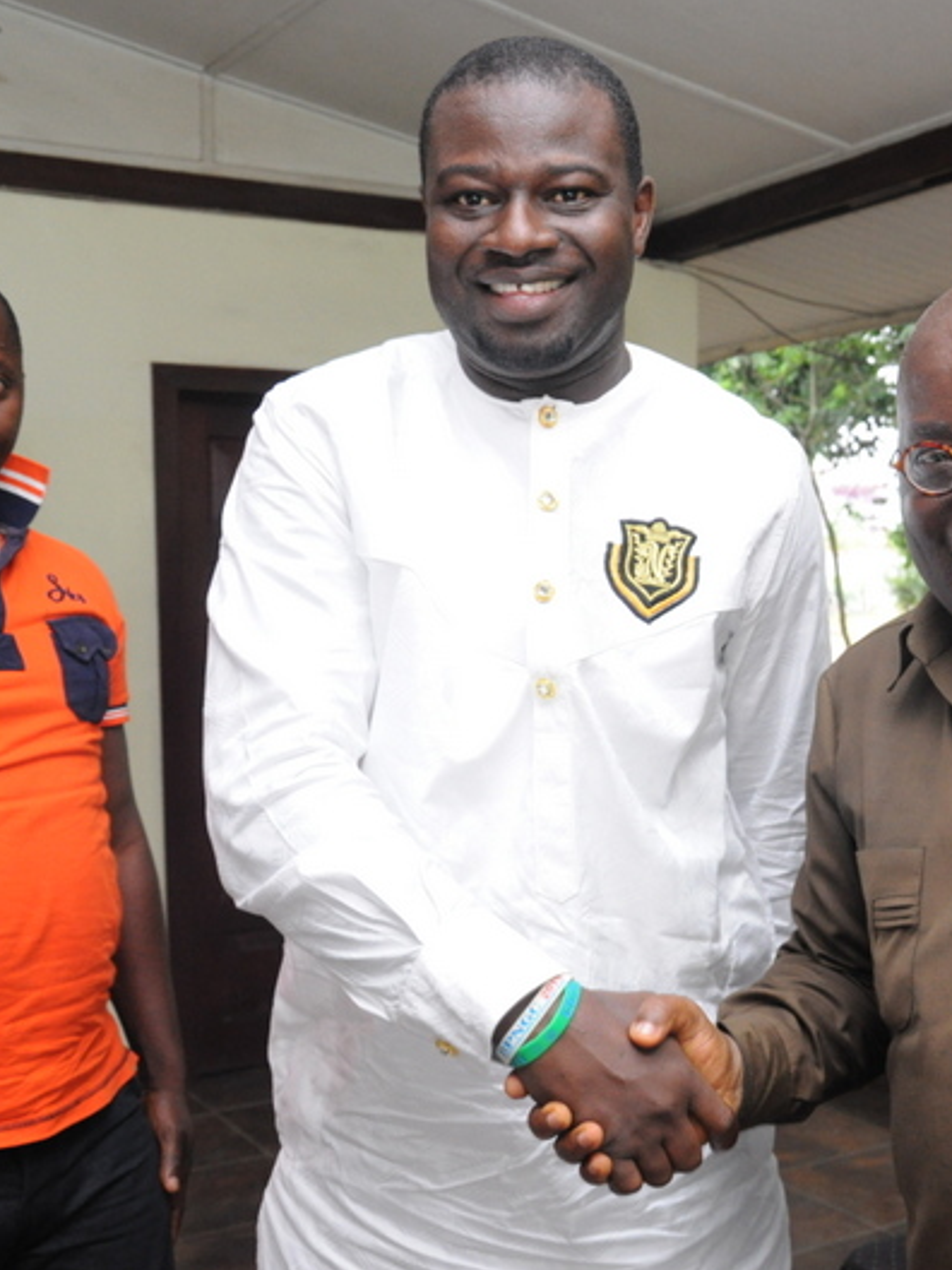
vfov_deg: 39.7
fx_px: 1760
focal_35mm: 48
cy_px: 635
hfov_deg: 29.4
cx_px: 796
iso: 1600
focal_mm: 22
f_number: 5.6
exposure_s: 1/125
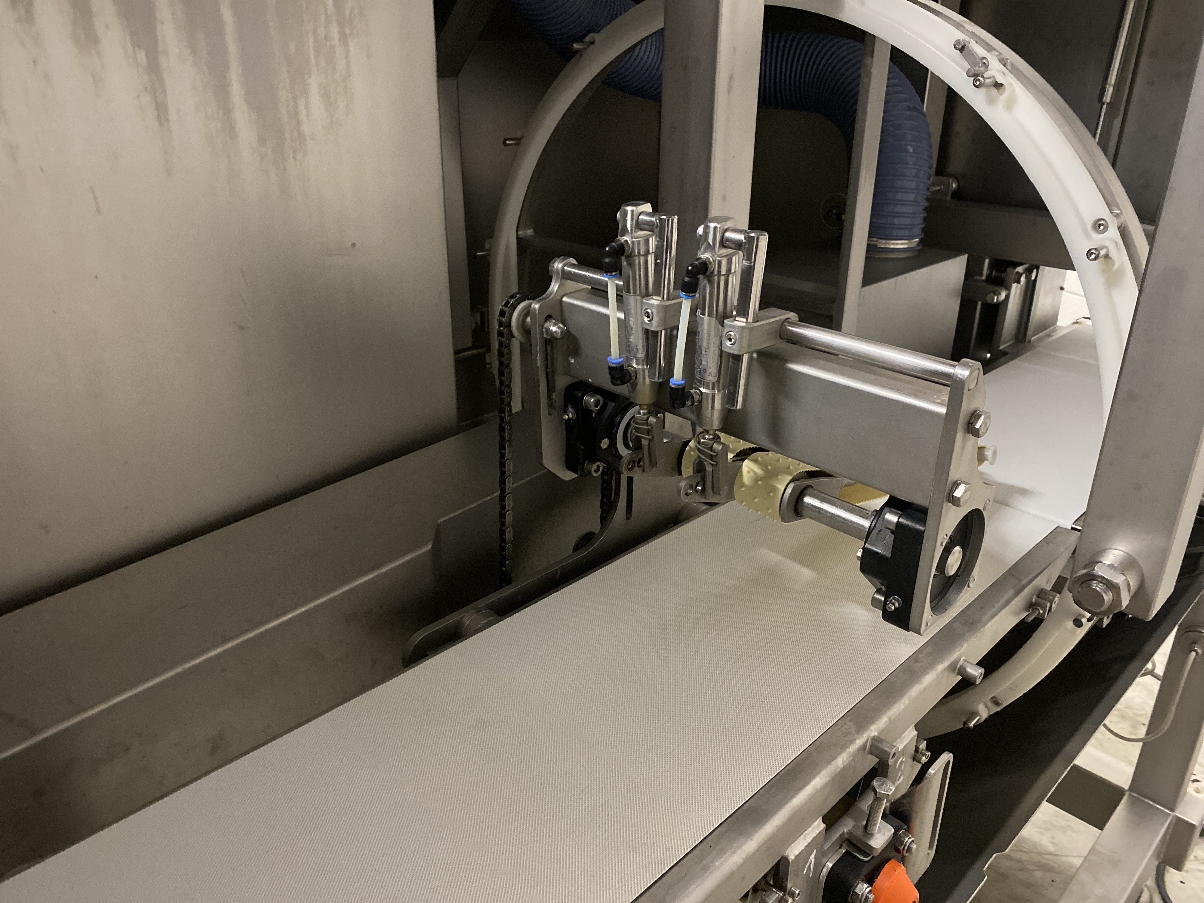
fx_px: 904
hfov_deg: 67.3
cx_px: 602
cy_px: 452
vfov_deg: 53.1
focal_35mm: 26
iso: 640
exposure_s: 1/25
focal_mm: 4.25
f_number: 1.8
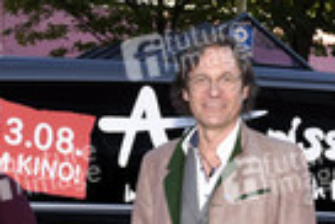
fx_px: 987
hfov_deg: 19.2
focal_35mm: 106
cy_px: 359
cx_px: 218
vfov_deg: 12.2
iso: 500
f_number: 8
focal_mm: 32
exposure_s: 1/160
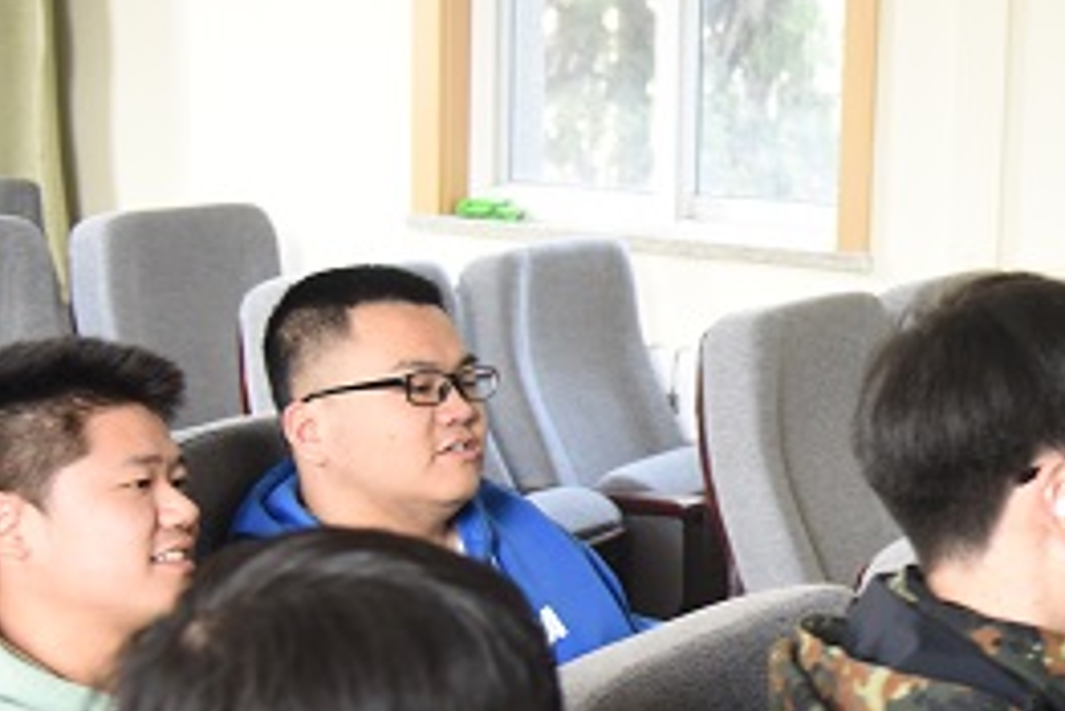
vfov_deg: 15.7
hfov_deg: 21.9
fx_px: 2575
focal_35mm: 87
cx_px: 1215
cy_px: 337
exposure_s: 1/60
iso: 1250
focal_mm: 38
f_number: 4
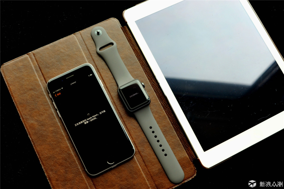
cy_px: 94
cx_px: 142
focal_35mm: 50
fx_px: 394
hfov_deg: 39.6
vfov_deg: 26.9
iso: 1000
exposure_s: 1/30
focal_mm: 50
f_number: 9
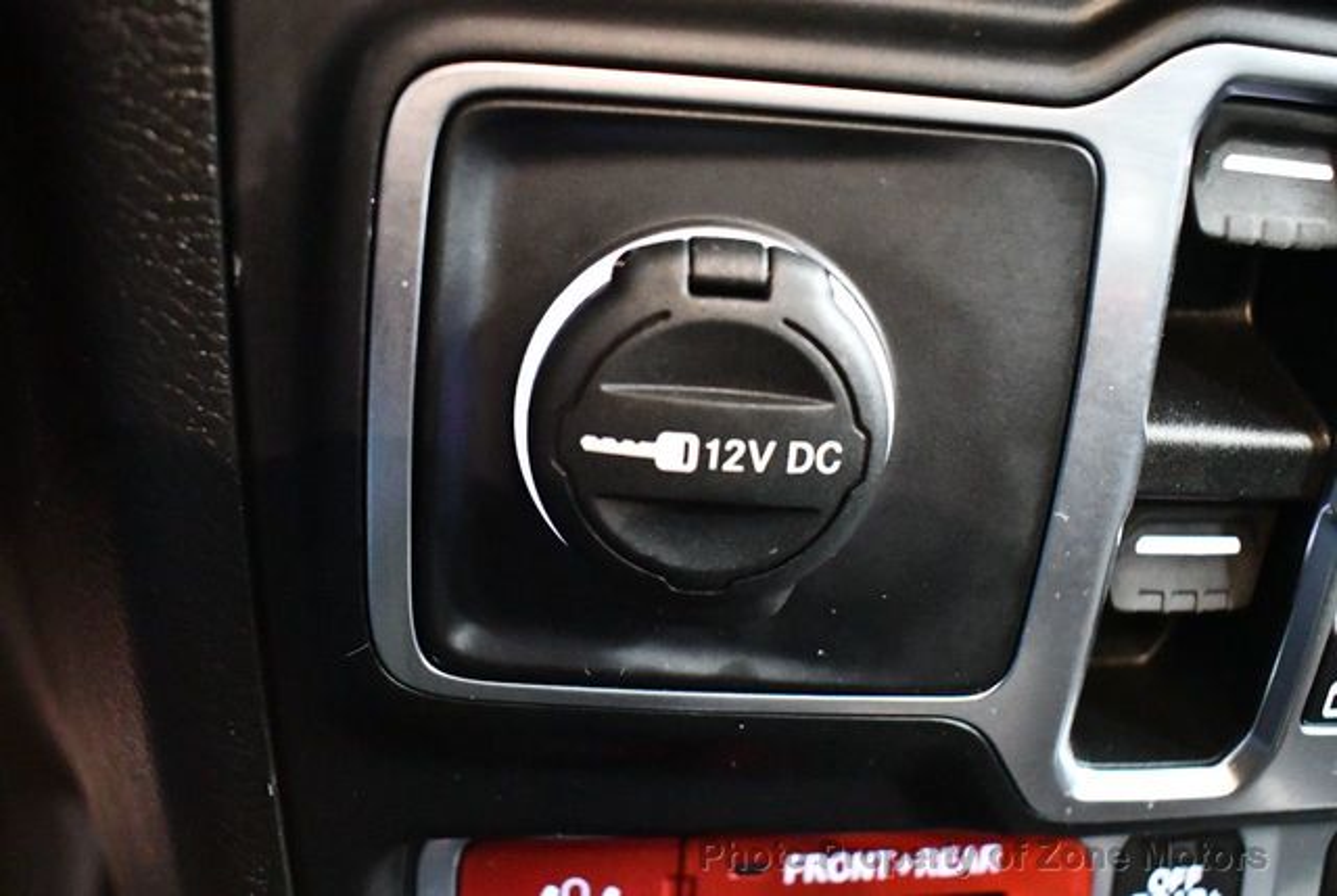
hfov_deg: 53.1
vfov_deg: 37.0
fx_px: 1339
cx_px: 668
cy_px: 448
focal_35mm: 36
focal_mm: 18
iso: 12800
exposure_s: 1/40
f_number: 3.5
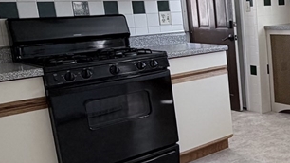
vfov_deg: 23.5
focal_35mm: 51
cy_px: 83
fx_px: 392
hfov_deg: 34.9
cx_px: 319
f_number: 2.2
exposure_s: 1/121
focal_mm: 2.22
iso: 80
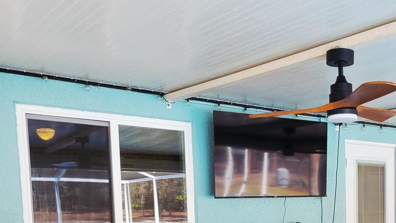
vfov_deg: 23.3
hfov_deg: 41.0
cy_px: 251
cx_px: 321
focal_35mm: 48
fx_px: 504
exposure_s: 1/120
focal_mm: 5.4
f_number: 1.8
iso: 50
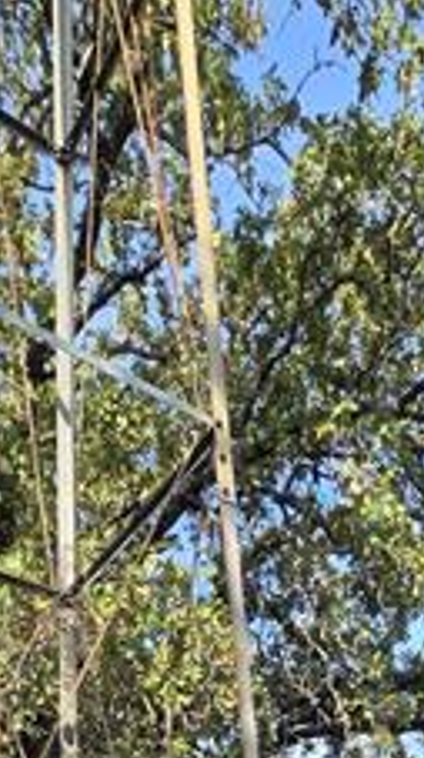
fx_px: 963
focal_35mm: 48
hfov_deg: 24.8
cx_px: 264
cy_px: 1225
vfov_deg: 25.9
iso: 50
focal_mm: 2.2
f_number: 2.2
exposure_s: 1/1013
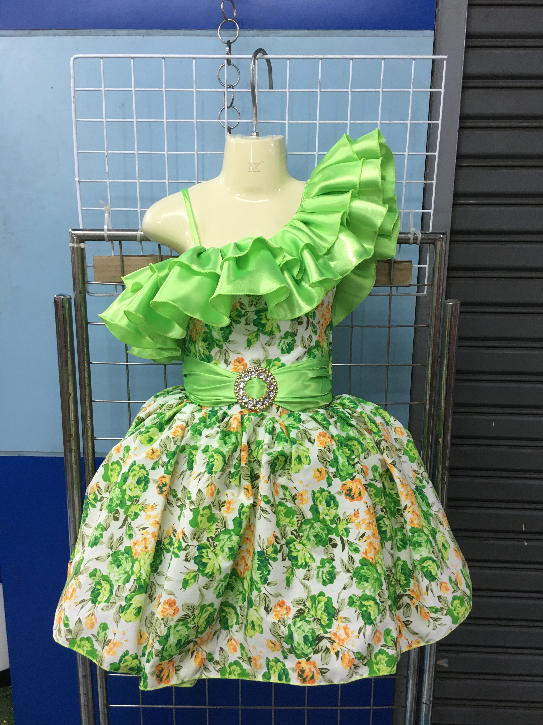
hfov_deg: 48.2
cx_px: 272
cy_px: 362
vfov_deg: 61.7
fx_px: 607
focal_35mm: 29
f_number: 2.2
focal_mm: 4.15
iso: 50
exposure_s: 1/17
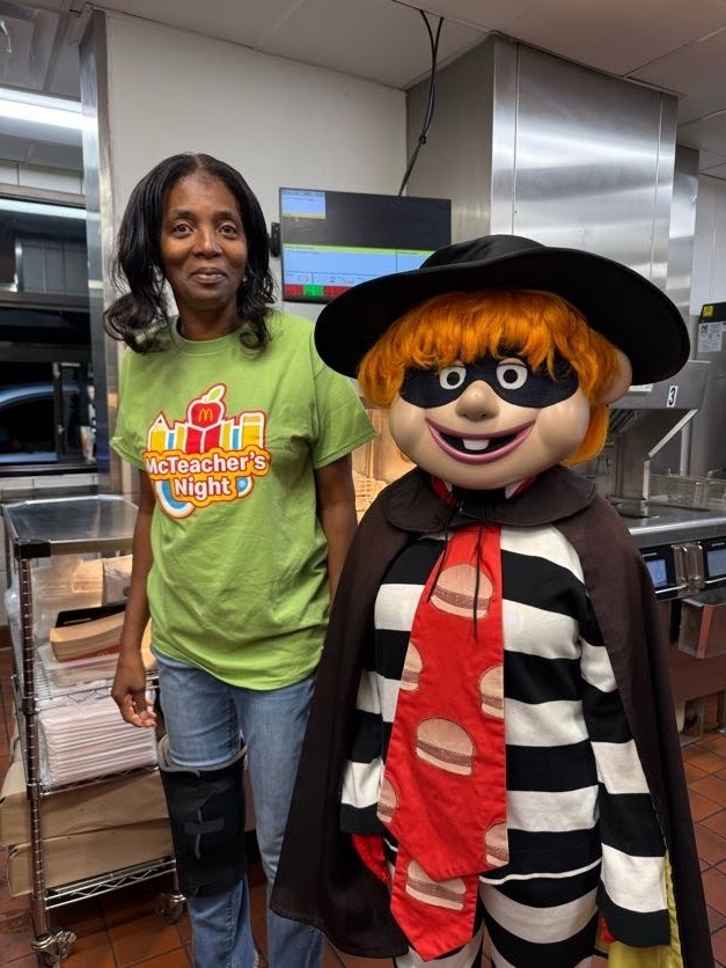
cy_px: 484
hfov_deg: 56.8
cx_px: 363
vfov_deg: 71.6
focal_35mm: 24
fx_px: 671
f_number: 1.78
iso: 100
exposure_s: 1/60
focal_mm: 6.76
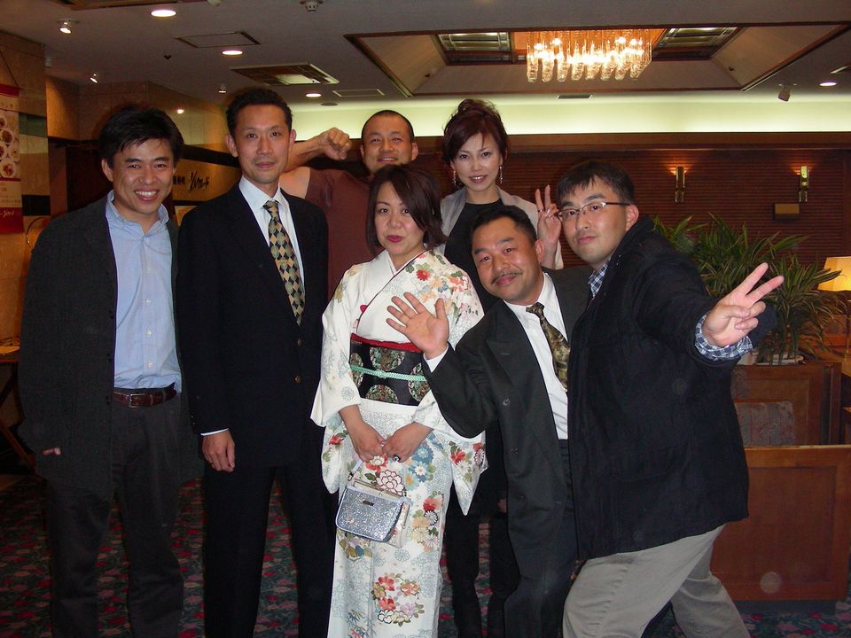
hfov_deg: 49.0
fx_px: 934
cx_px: 426
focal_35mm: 38
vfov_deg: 37.7
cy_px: 319
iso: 170
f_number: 3.5
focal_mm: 6.3
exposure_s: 1/60.1
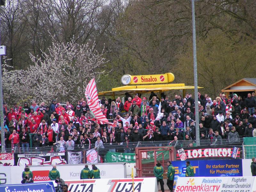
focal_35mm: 340
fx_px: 2514
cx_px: 128
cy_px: 96
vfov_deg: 4.4
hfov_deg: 5.8
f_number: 3.5
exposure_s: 1/500
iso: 100
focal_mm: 52
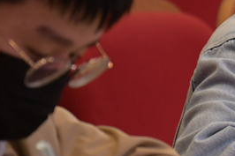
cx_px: 489
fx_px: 7359
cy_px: -40
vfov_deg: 1.2
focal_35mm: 1128
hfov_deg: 1.8
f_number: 2.8
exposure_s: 1/160
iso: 1000
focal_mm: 200
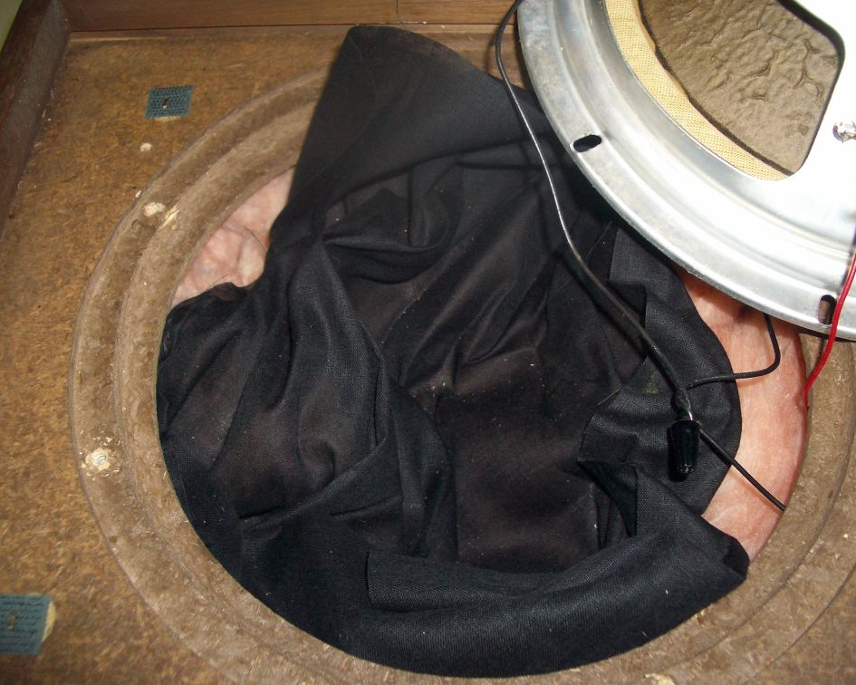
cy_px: 340
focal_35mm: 37
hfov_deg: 49.1
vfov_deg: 40.1
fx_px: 937
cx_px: 448
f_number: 2.6
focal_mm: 5.8
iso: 100
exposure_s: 1/60
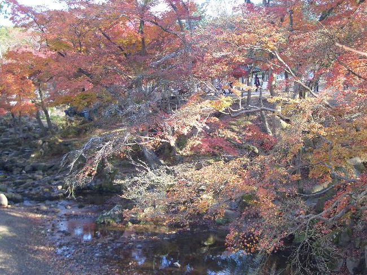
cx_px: 184
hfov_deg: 38.9
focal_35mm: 49
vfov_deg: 29.7
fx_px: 519
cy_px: 138
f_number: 3.1
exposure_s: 1/100
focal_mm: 8.2
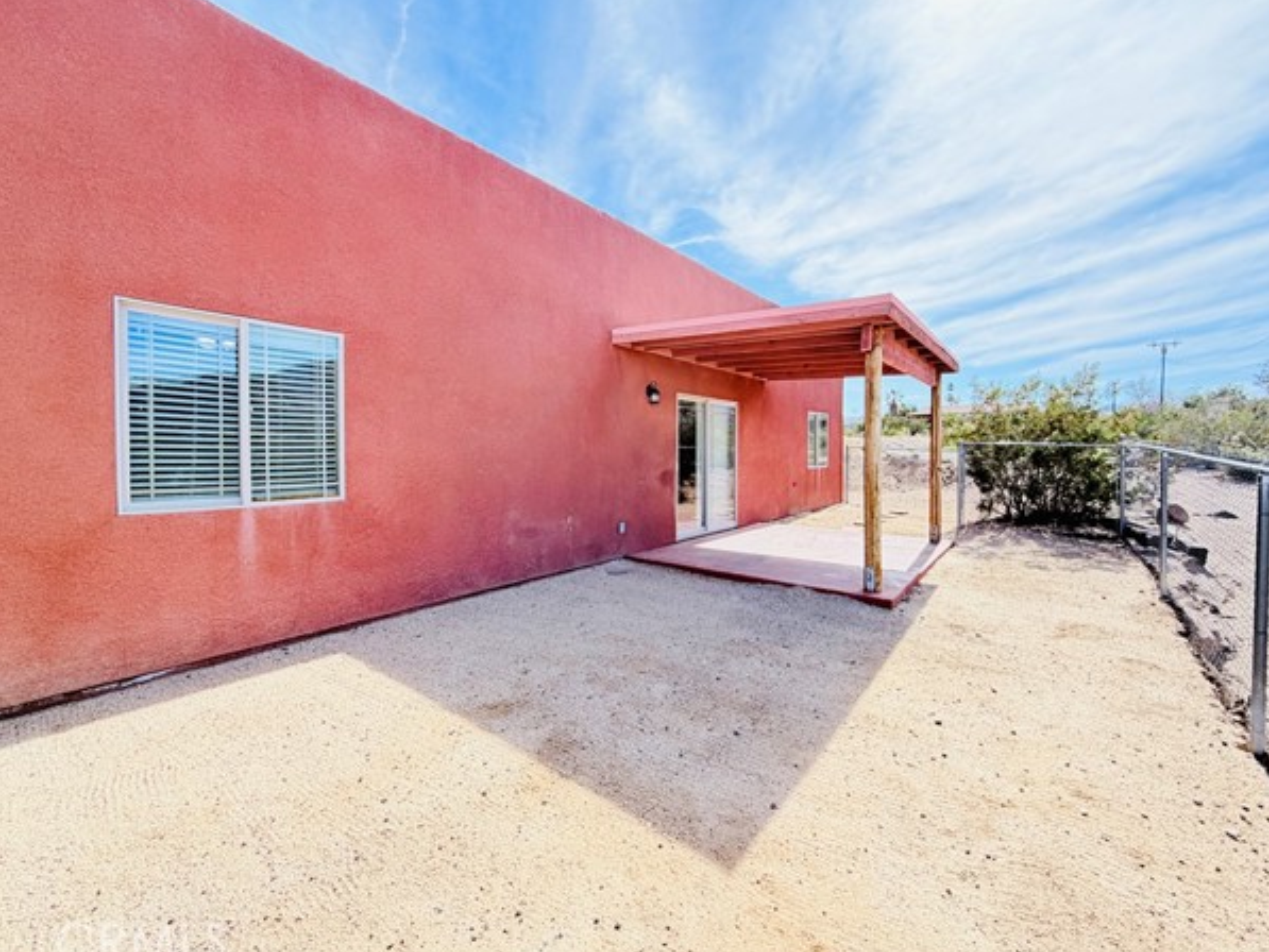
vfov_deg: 81.7
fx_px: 550
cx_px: 644
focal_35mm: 15
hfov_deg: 98.2
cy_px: 463
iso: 40
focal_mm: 2.22
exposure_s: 1/554
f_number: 2.2
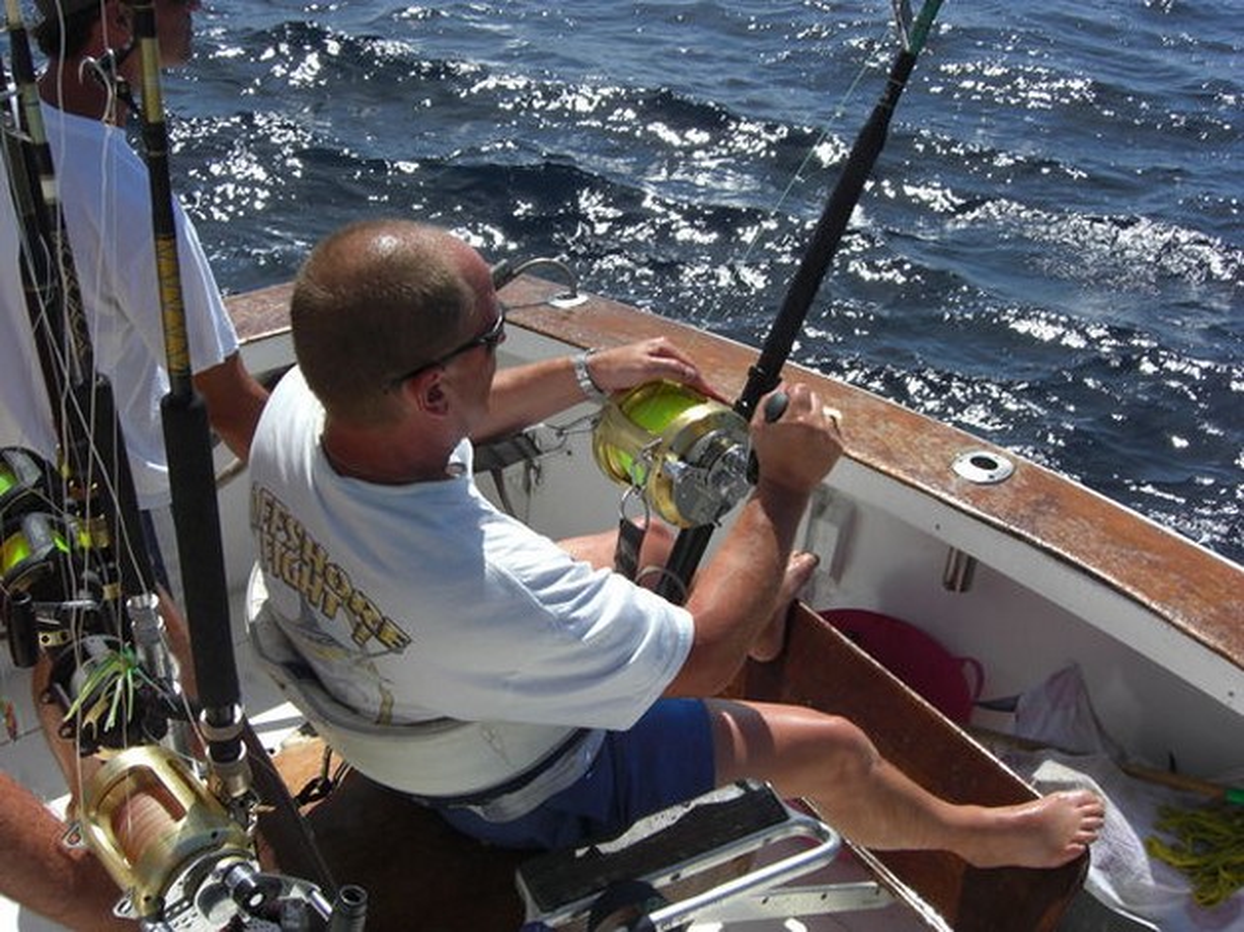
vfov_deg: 37.7
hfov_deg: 49.0
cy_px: 466
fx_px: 1365
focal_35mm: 38
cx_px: 622
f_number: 8
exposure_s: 1/250
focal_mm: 7.9
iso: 80
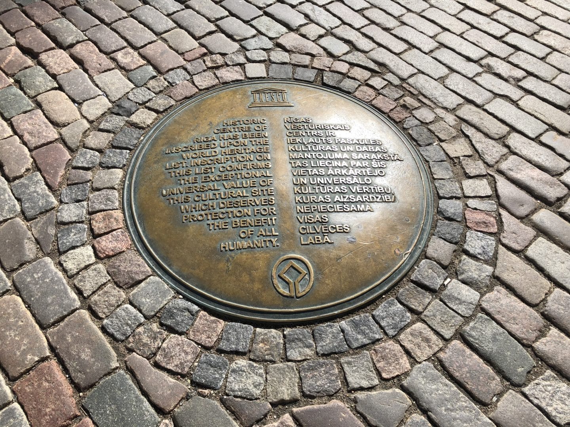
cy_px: 214
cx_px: 285
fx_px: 461
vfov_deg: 49.7
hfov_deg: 63.4
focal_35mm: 28
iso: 20
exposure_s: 1/2183
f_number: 1.8
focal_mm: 3.99
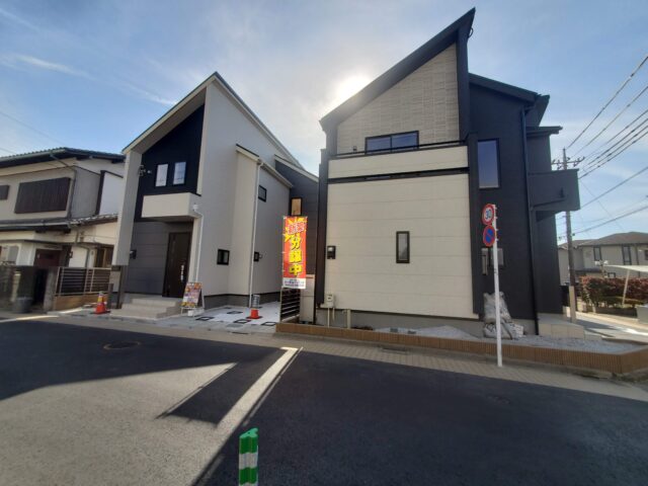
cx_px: 324
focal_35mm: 13
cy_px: 243
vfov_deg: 89.9
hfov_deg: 106.2
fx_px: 243
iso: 50
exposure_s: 1/1002
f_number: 2.2
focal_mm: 1.8
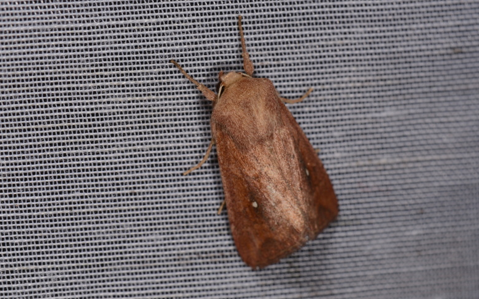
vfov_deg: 9.9
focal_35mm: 133
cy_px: 161
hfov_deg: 15.8
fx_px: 1730
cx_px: 242
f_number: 22
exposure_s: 1/60
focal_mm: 85
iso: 100
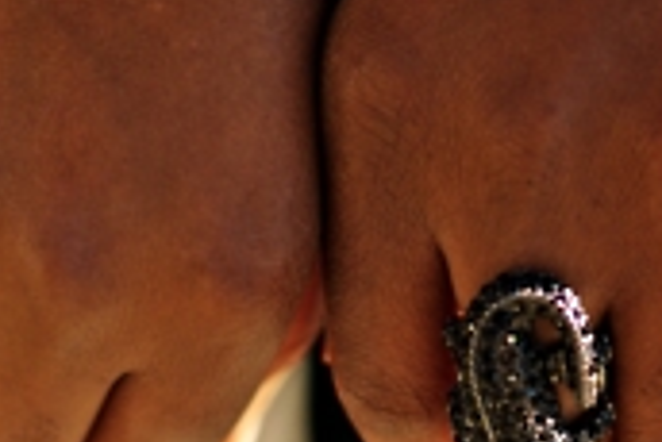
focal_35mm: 218
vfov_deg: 6.3
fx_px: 4012
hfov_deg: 9.4
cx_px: 427
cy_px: -21
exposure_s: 1/1250
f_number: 2.2
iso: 100
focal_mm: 50
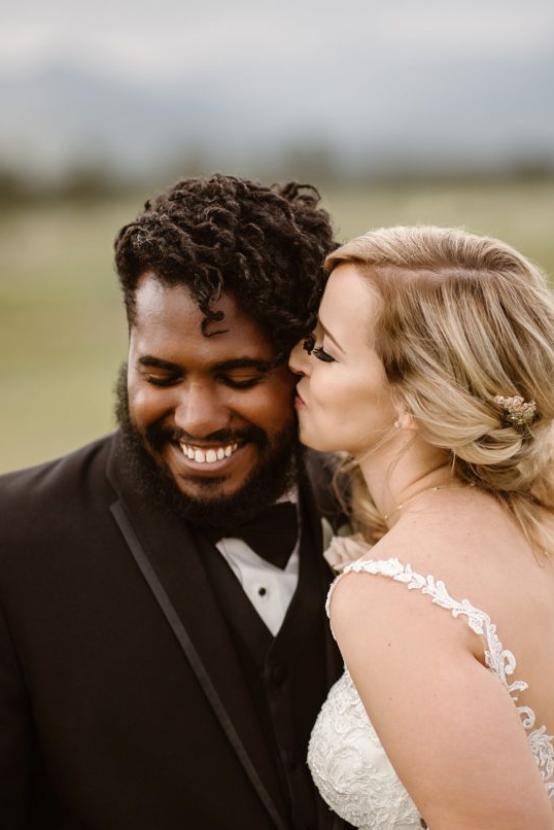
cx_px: 299
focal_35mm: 108
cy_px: 405
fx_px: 2491
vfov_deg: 18.9
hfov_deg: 12.7
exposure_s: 1/2500
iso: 200
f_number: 1.8
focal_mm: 85
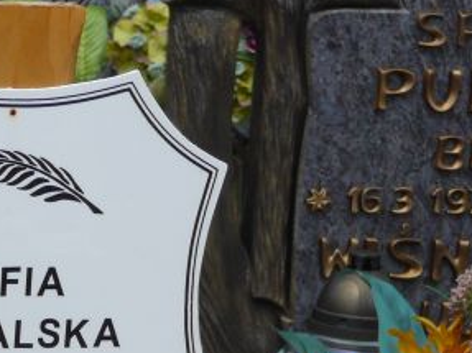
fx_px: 4171
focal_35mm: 306
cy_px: 351
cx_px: 28
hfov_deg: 6.5
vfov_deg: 4.8
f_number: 6.3
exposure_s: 1/400
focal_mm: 20.4
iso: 80
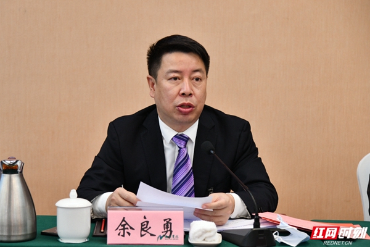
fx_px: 802
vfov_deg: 17.5
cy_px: 124
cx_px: 185
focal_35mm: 78
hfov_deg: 26.0
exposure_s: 1/80
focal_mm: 78
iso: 1400
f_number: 4
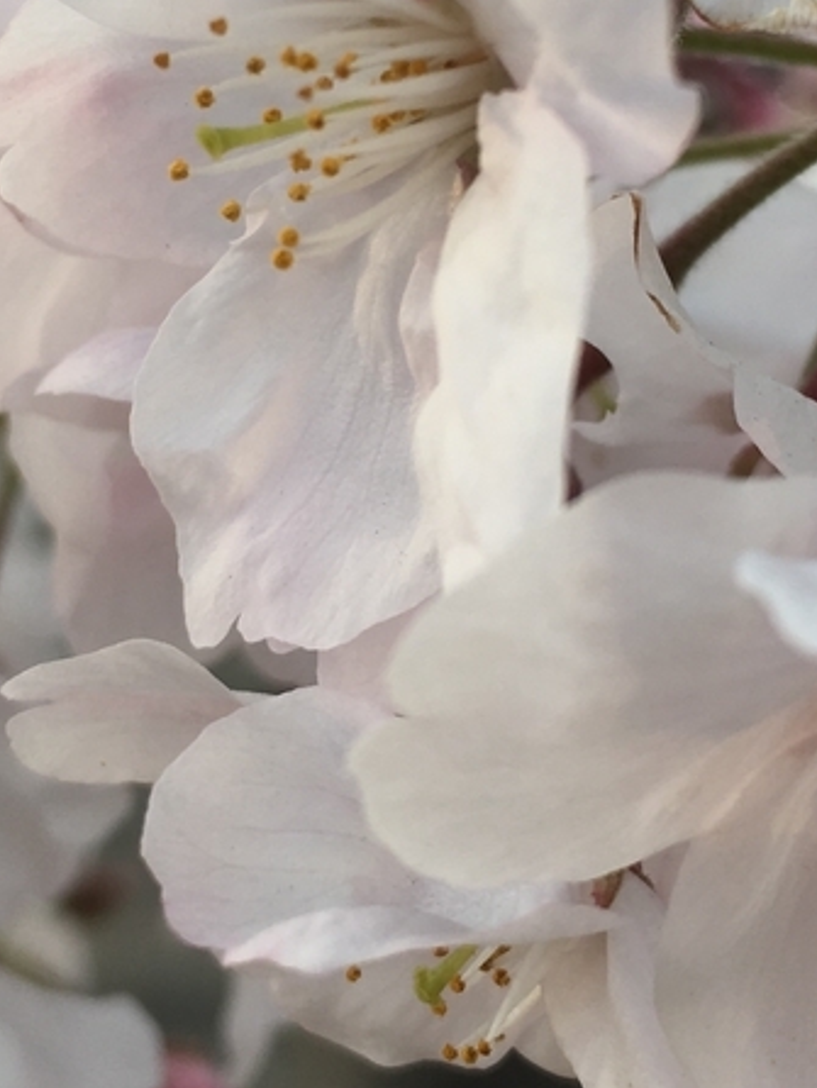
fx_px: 2452
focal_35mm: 78
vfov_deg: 24.8
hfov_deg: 18.9
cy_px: 290
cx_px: 444
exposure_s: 1/193
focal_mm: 4.15
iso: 25
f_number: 2.2
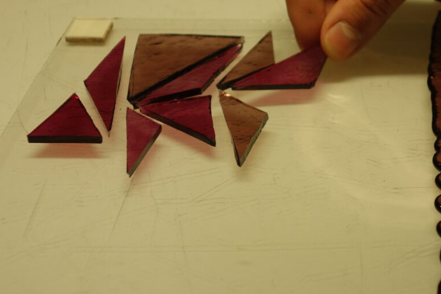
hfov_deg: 21.5
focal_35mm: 94
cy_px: 157
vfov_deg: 14.5
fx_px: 1151
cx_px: 342
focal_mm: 17.4
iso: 160
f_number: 3.2
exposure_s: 1/50
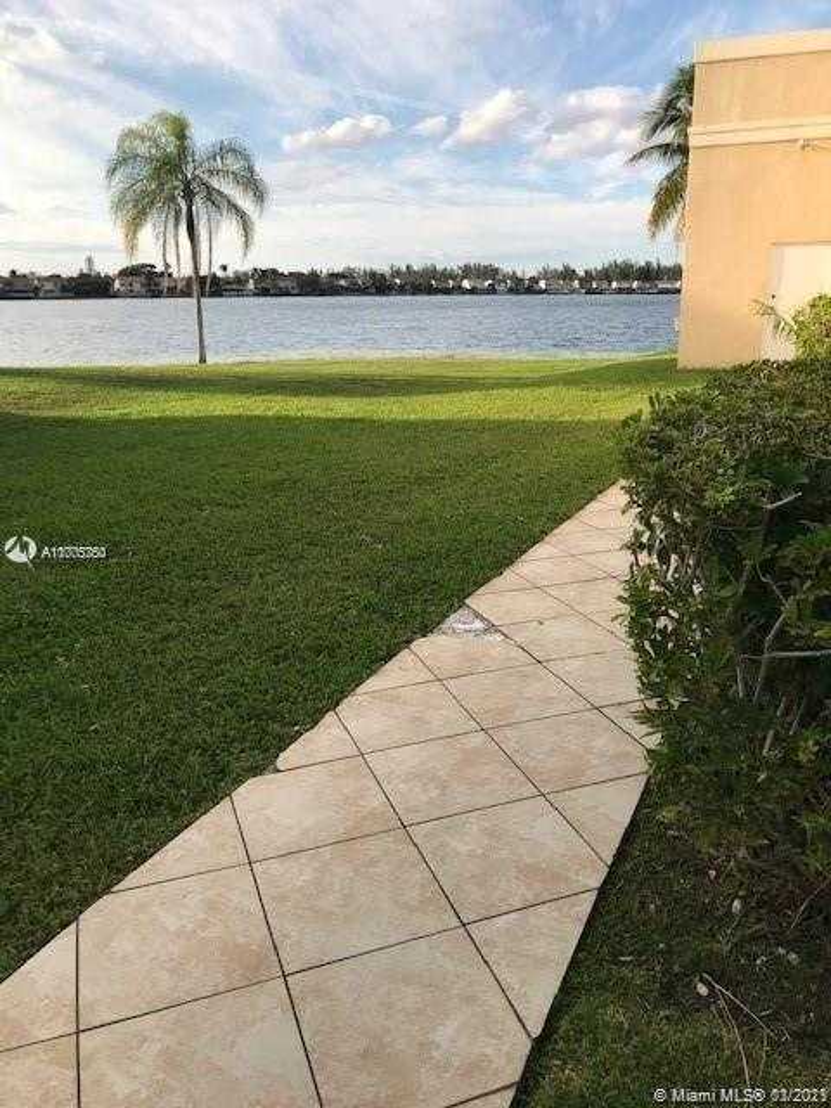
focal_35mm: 28
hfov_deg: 49.7
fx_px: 896
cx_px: 416
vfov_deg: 63.4
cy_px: 554
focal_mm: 3.99
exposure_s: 1/1597
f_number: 1.8
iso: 20
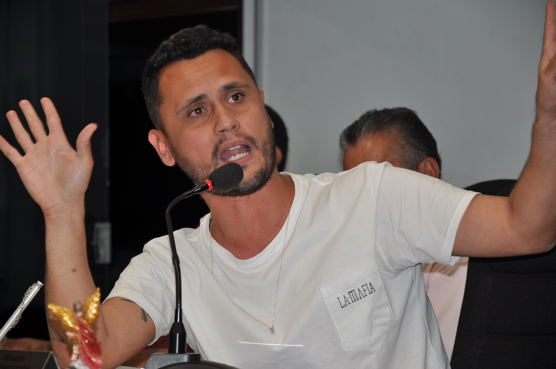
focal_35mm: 158
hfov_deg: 13.1
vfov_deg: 8.7
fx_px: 2430
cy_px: 184
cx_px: 278
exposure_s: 1/60
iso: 200
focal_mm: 105
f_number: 5.6
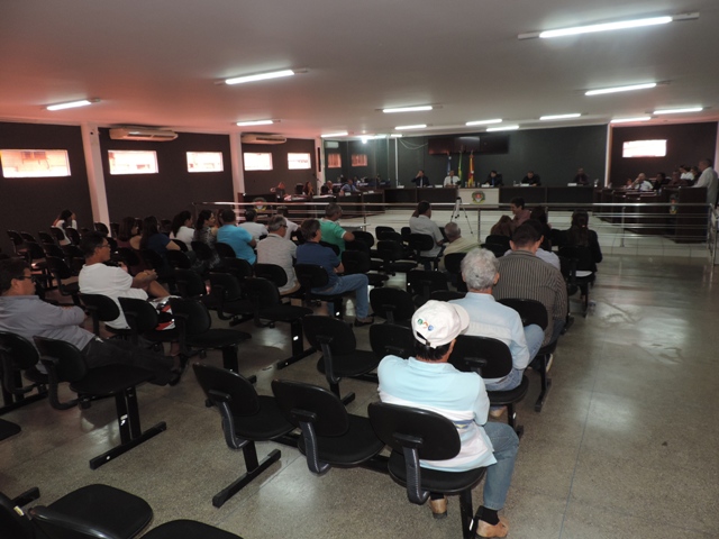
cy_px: 270
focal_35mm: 24
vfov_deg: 56.8
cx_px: 360
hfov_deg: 71.6
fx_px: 498
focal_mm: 4.3
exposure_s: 1/30
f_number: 3
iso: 200
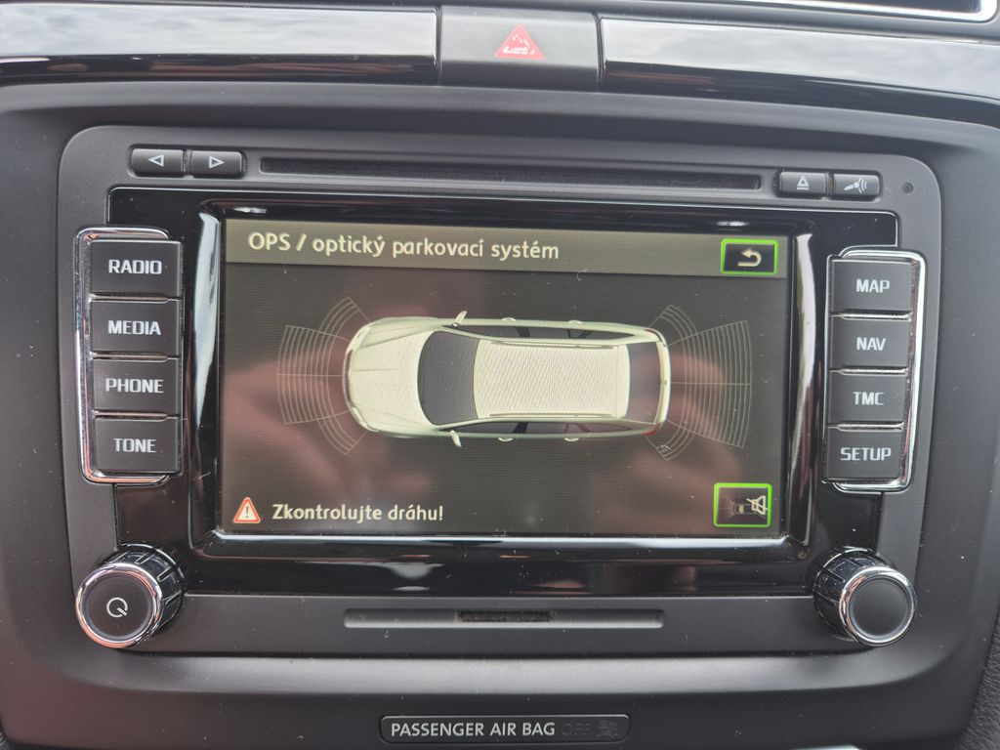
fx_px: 664
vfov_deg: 58.9
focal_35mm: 23
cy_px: 375
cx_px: 500
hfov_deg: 73.9
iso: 32
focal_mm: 5.4
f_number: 1.8
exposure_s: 1/75
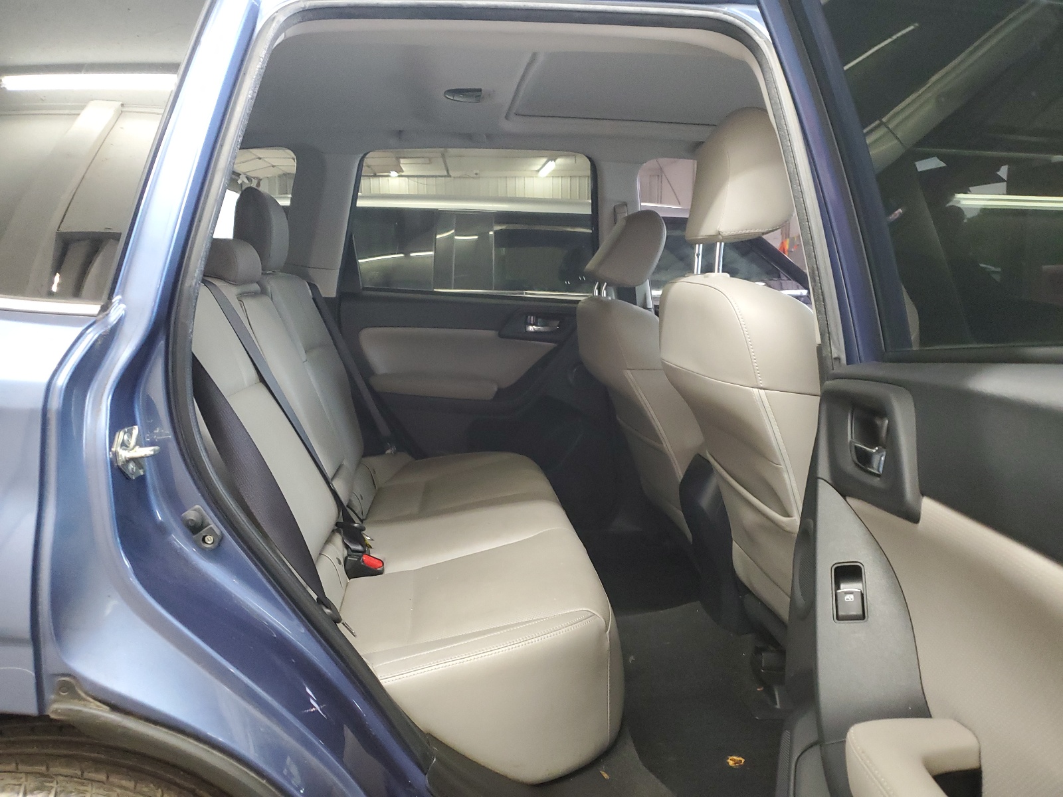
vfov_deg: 53.1
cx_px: 532
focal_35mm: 26
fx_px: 798
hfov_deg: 67.3
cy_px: 398
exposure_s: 1/24
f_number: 1.5
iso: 322
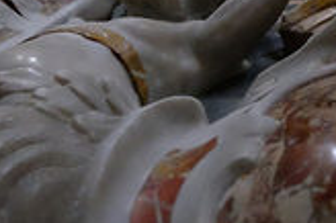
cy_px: -30
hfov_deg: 30.3
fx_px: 513
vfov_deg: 22.9
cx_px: 414
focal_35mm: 55
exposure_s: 1/14
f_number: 7.1
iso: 6400
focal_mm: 10
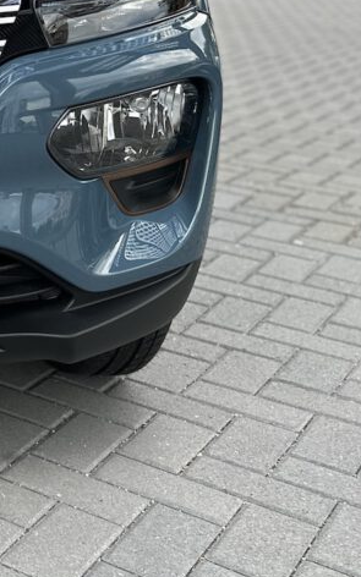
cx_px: -352
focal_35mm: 69
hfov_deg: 15.3
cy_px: 123
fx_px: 1086
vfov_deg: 29.2
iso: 80
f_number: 1.78
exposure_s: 1/555
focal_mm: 6.86
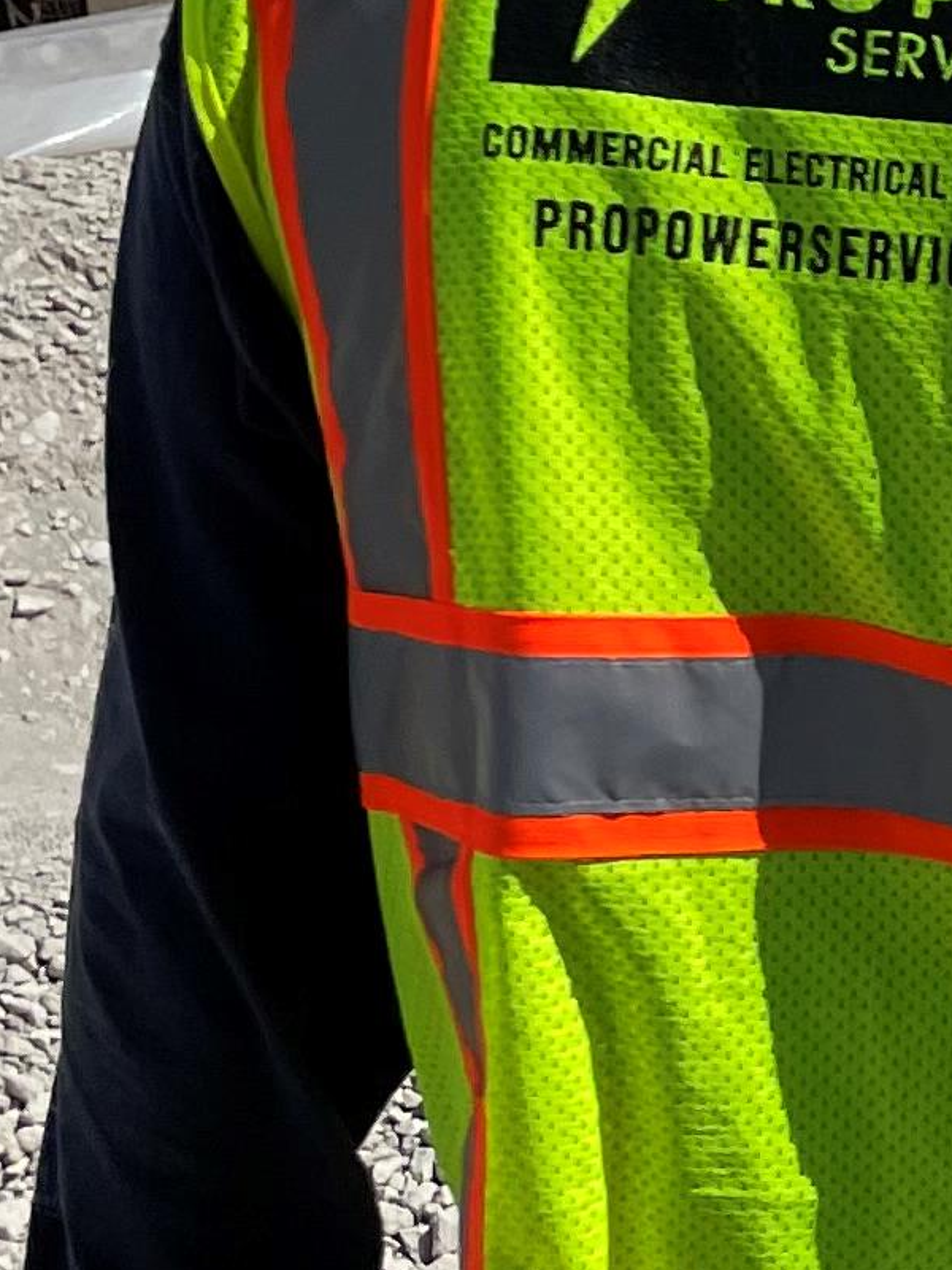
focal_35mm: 131
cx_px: 2367
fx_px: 4804
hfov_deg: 9.8
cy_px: 543
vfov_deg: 15.0
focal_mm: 4.2
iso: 32
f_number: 1.6
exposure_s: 1/4831
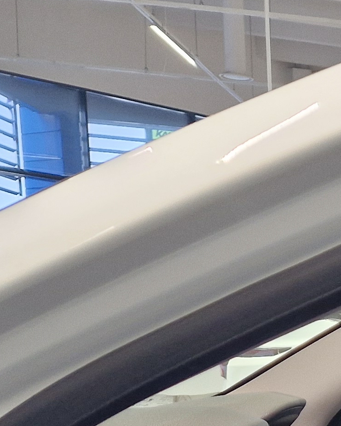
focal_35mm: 97
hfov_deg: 13.0
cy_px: 676
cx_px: 755
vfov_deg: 17.4
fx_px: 1223
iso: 160
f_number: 1.8
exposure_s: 1/100
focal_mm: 5.4
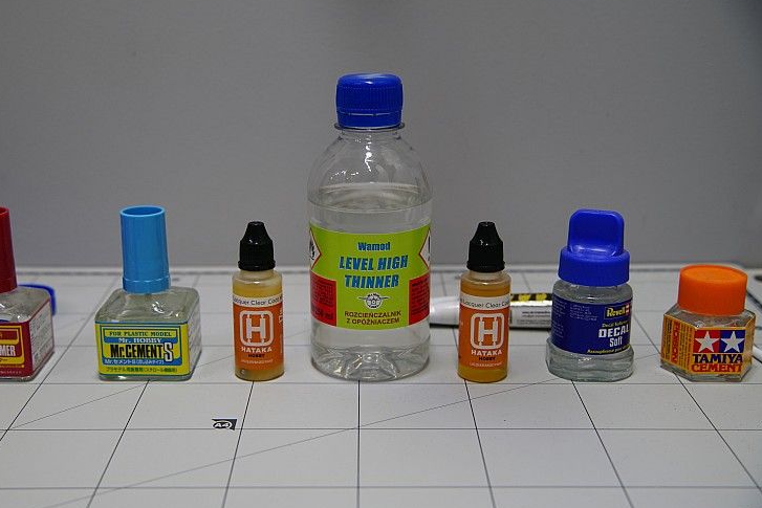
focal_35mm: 55
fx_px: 1164
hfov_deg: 36.2
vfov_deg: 24.6
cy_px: 263
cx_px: 345
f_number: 5.6
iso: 200
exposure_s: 1/30
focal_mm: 50
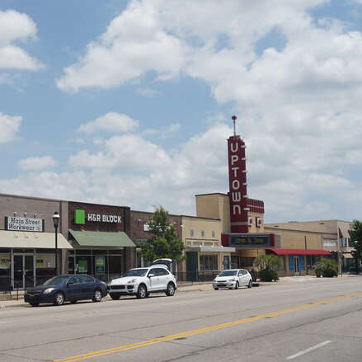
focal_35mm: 49
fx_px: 577
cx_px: 67
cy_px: 200
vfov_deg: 34.8
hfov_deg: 33.7
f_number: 9
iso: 100
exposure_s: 1/320
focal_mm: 21
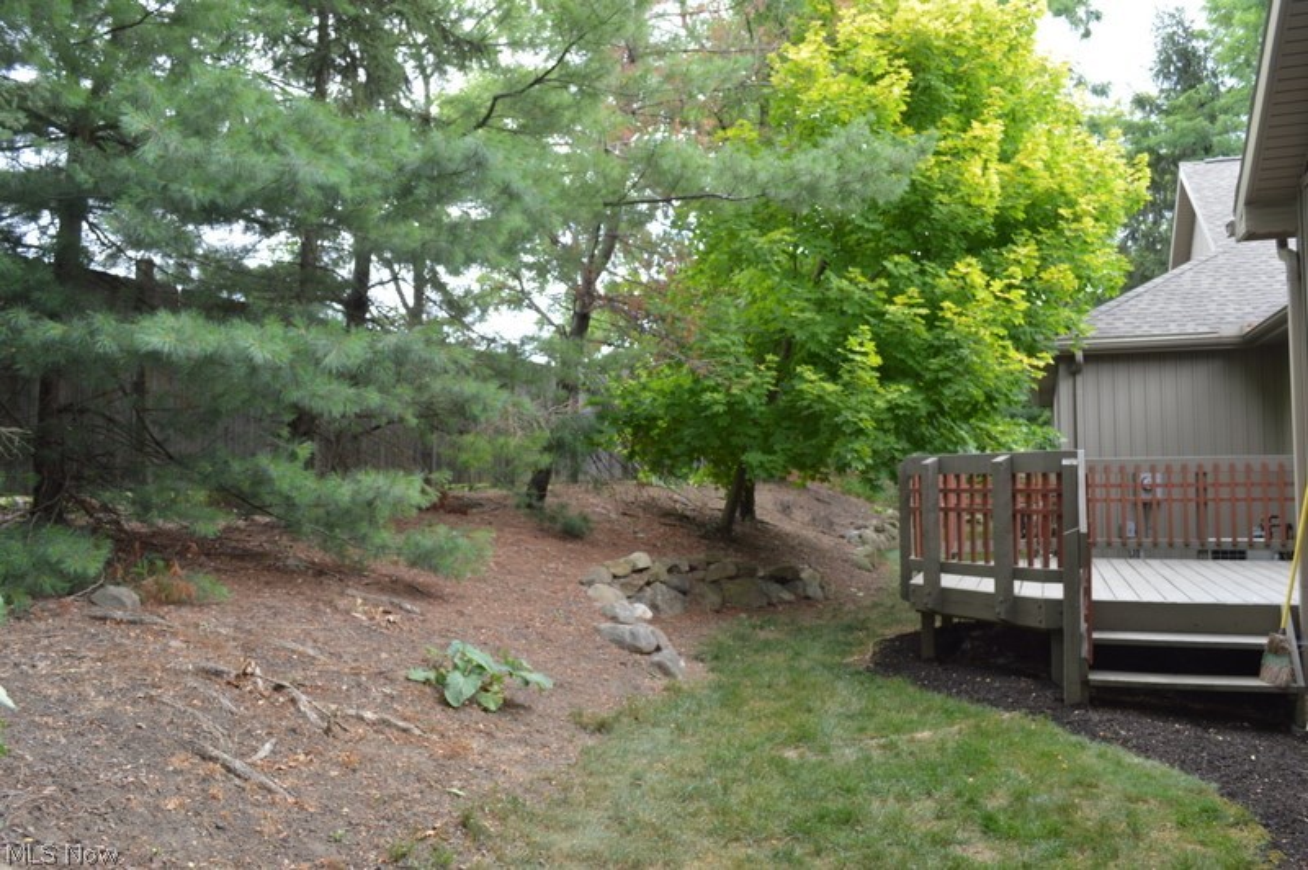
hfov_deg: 62.0
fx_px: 1089
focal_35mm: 30
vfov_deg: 43.5
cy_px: 435
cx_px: 654
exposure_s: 1/125
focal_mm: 20
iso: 400
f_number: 5.6
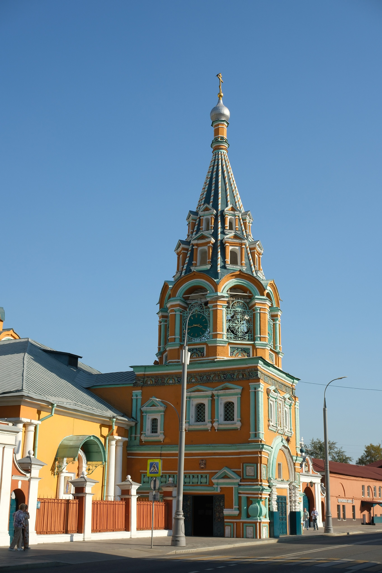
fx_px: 653
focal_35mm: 41
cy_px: 286
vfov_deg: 47.4
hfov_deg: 32.6
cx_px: 191
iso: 160
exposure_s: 1/300
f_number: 8
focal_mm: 27
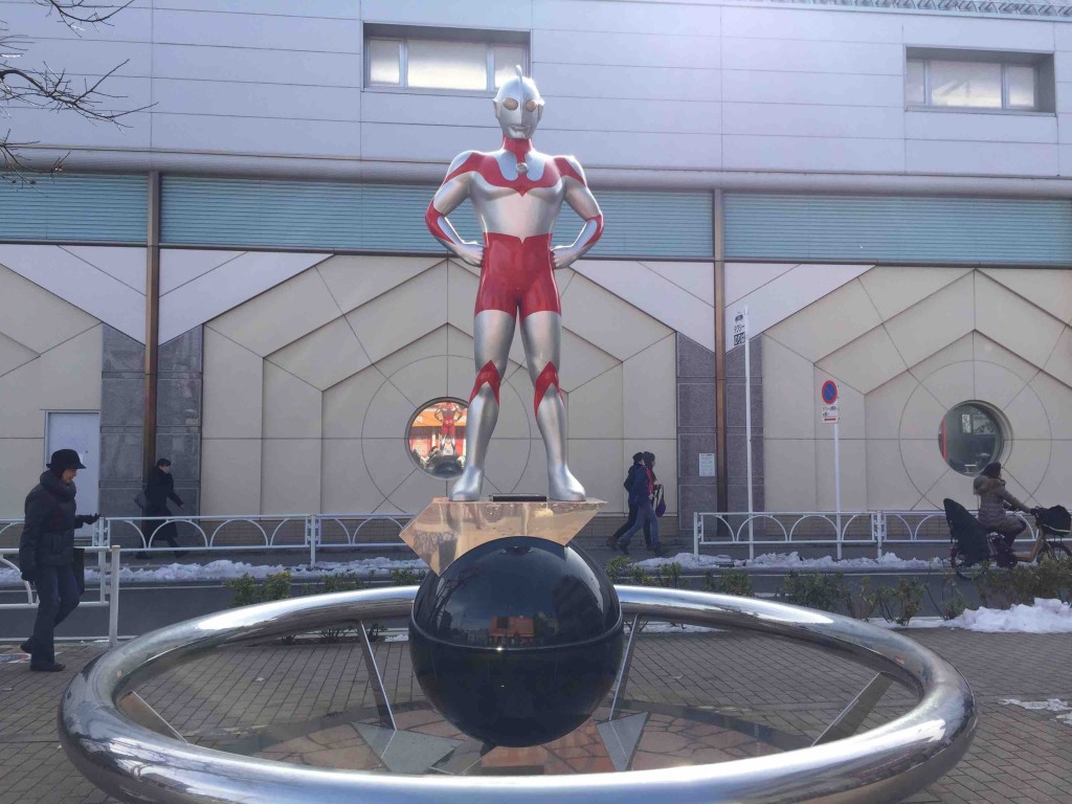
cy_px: 402
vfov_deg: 48.2
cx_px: 536
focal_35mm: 29
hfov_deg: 61.7
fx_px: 898
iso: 32
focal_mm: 4.15
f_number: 2.2
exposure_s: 1/860
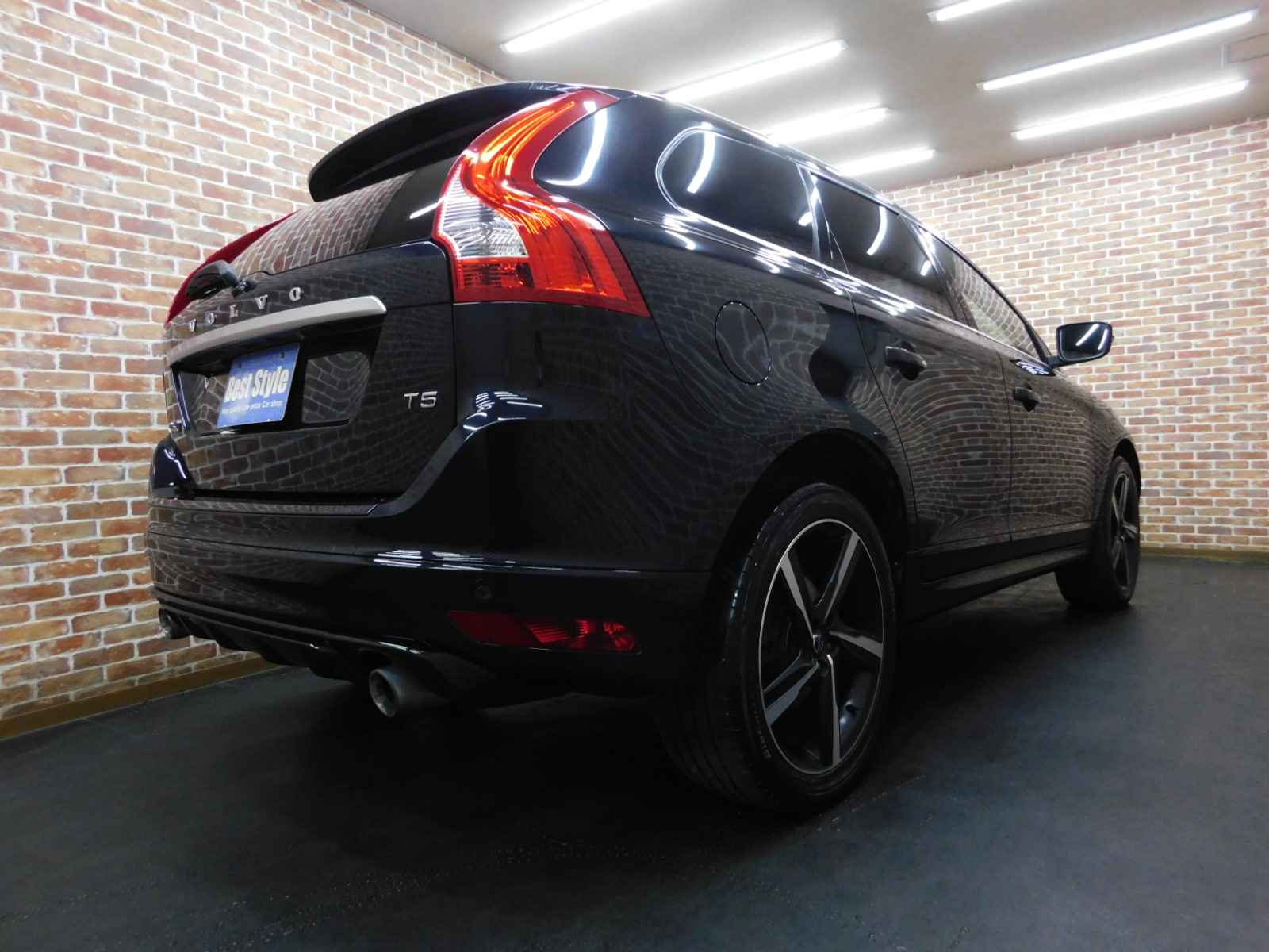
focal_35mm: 23
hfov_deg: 73.9
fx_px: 843
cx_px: 634
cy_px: 476
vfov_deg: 58.9
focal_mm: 4
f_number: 3
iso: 320
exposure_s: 1/30
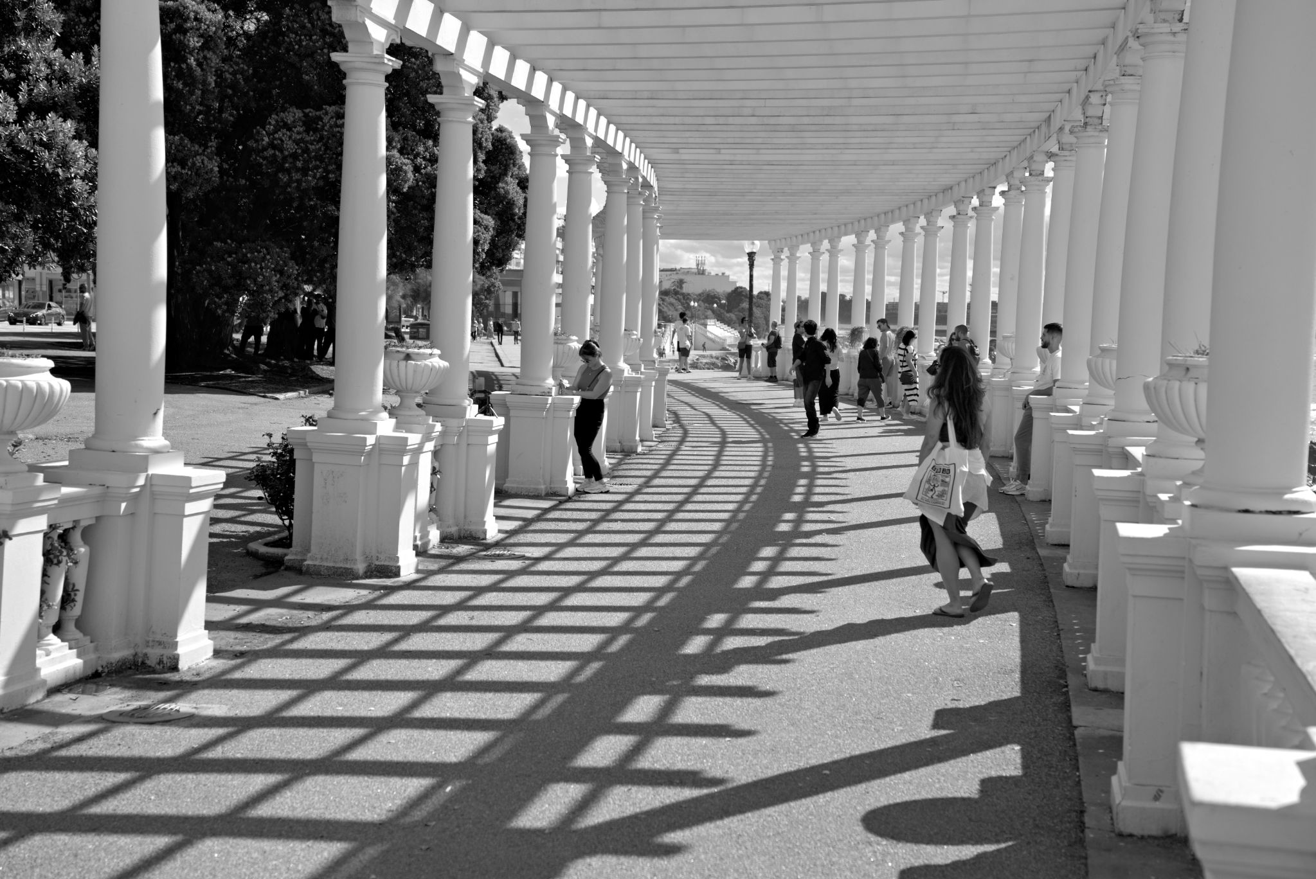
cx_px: 658
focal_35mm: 52
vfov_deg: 26.0
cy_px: 440
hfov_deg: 38.2
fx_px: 1902
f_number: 5.6
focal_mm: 52
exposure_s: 1/800
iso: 100
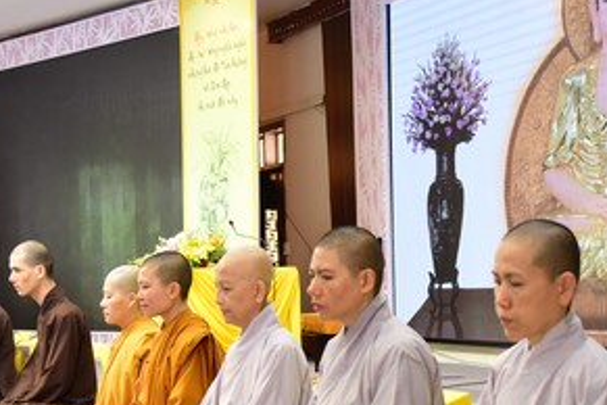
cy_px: 344
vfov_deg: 15.9
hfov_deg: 23.9
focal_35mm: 85
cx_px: 323
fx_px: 1433
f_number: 4
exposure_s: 1/50
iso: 1600
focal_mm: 38
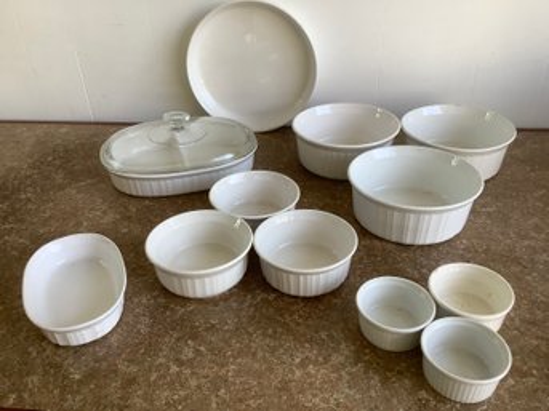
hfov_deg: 58.4
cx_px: 274
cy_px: 206
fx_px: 491
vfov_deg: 45.4
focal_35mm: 31
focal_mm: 3.3
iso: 64
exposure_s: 1/100
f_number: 2.4
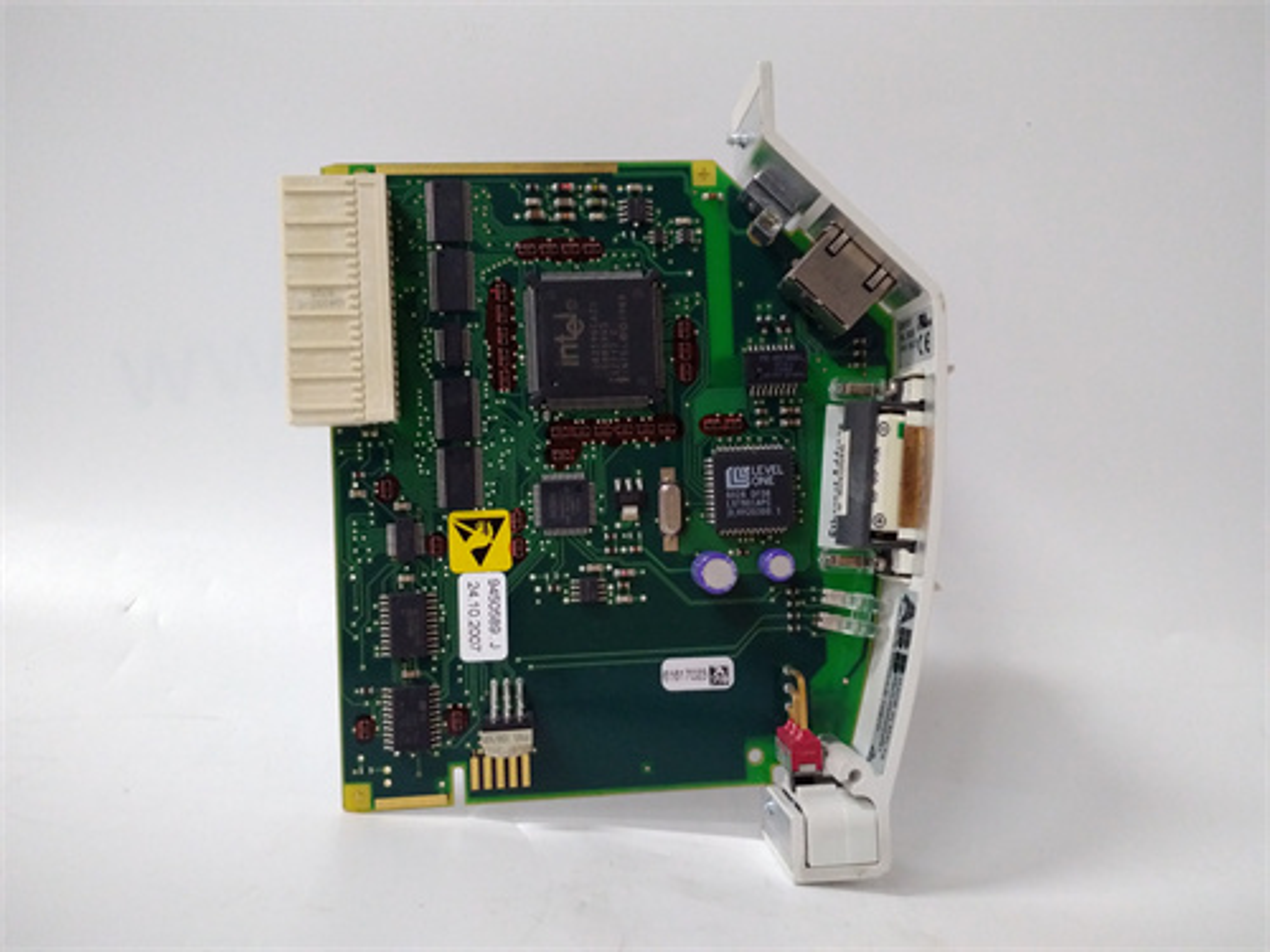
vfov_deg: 51.4
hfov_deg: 65.3
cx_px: 635
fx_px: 991
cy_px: 476
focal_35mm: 27
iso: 674
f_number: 2
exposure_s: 1/33
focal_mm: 3.79
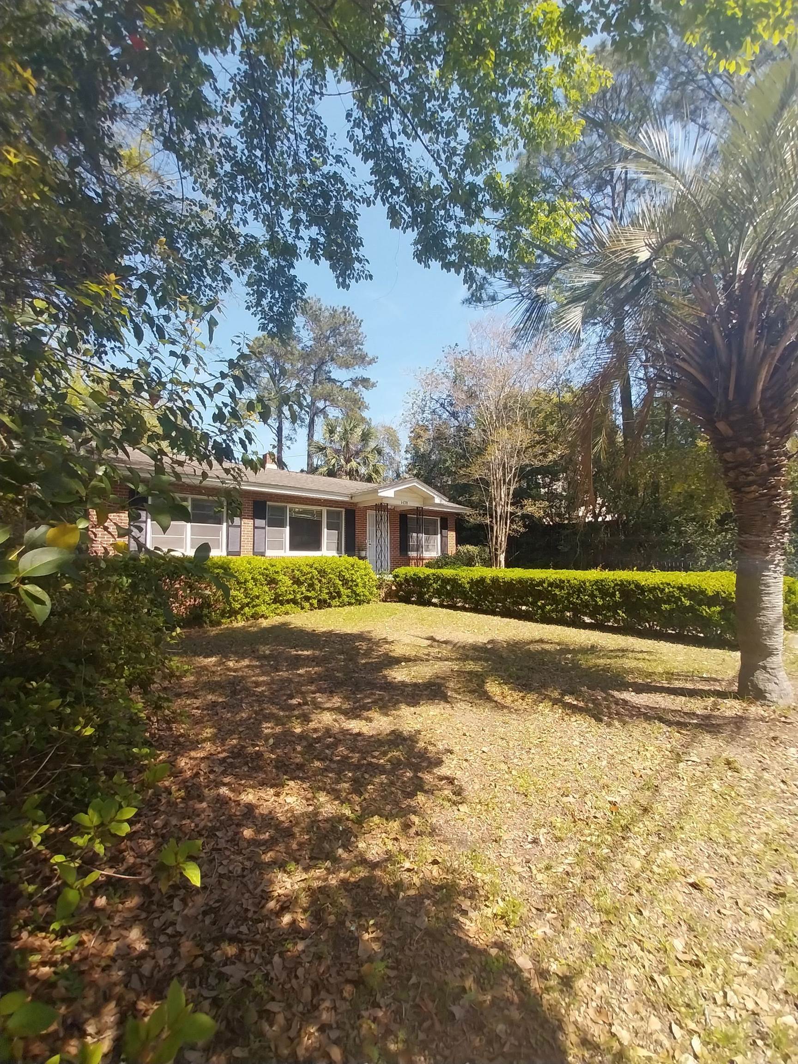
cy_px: 532
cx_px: 399
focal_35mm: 13
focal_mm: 1.13
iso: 65
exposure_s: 1/581
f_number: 2.2
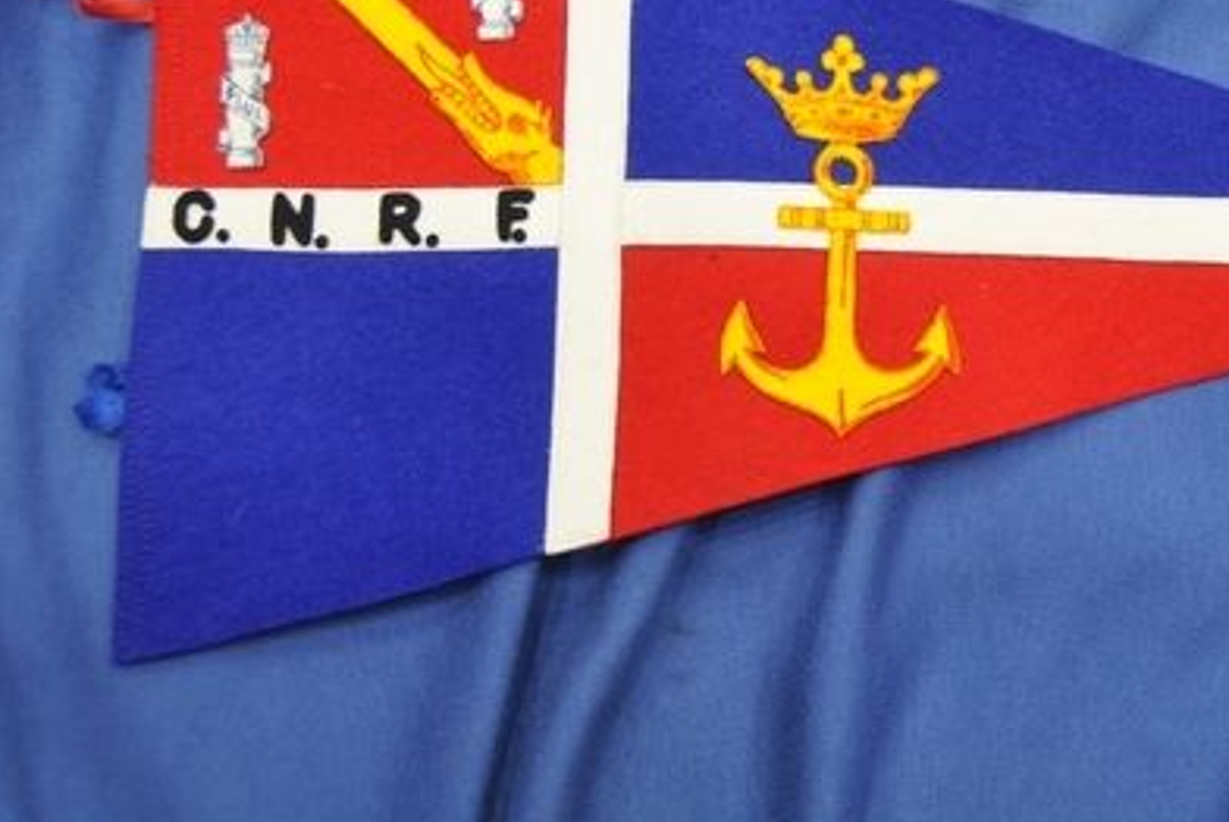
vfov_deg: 24.4
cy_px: 224
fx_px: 1879
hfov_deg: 35.4
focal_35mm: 55
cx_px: 934
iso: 400
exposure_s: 1/20
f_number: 4.5
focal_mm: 24
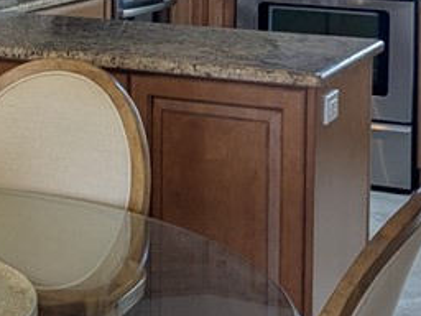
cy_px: -89
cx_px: -21
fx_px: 1313
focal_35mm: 108
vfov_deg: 13.3
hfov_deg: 17.7
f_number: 1.73
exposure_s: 1/60
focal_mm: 4.38
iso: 51
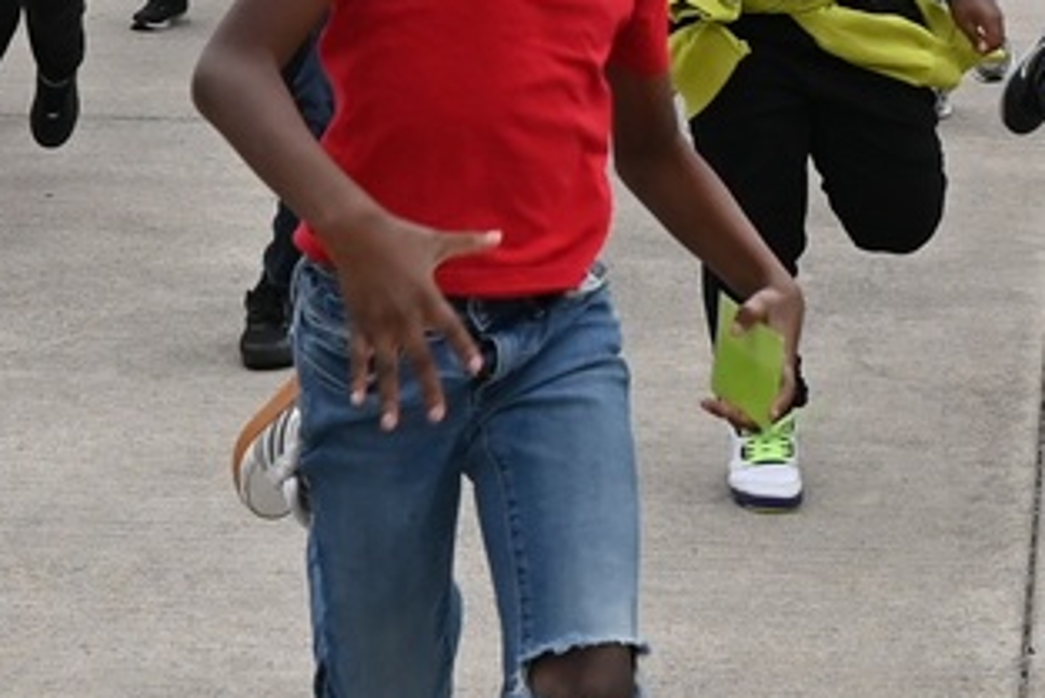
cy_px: -362
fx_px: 2138
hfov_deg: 25.1
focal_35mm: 74
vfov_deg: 16.8
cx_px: 1209
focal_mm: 15
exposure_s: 1/1667
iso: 250
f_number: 4
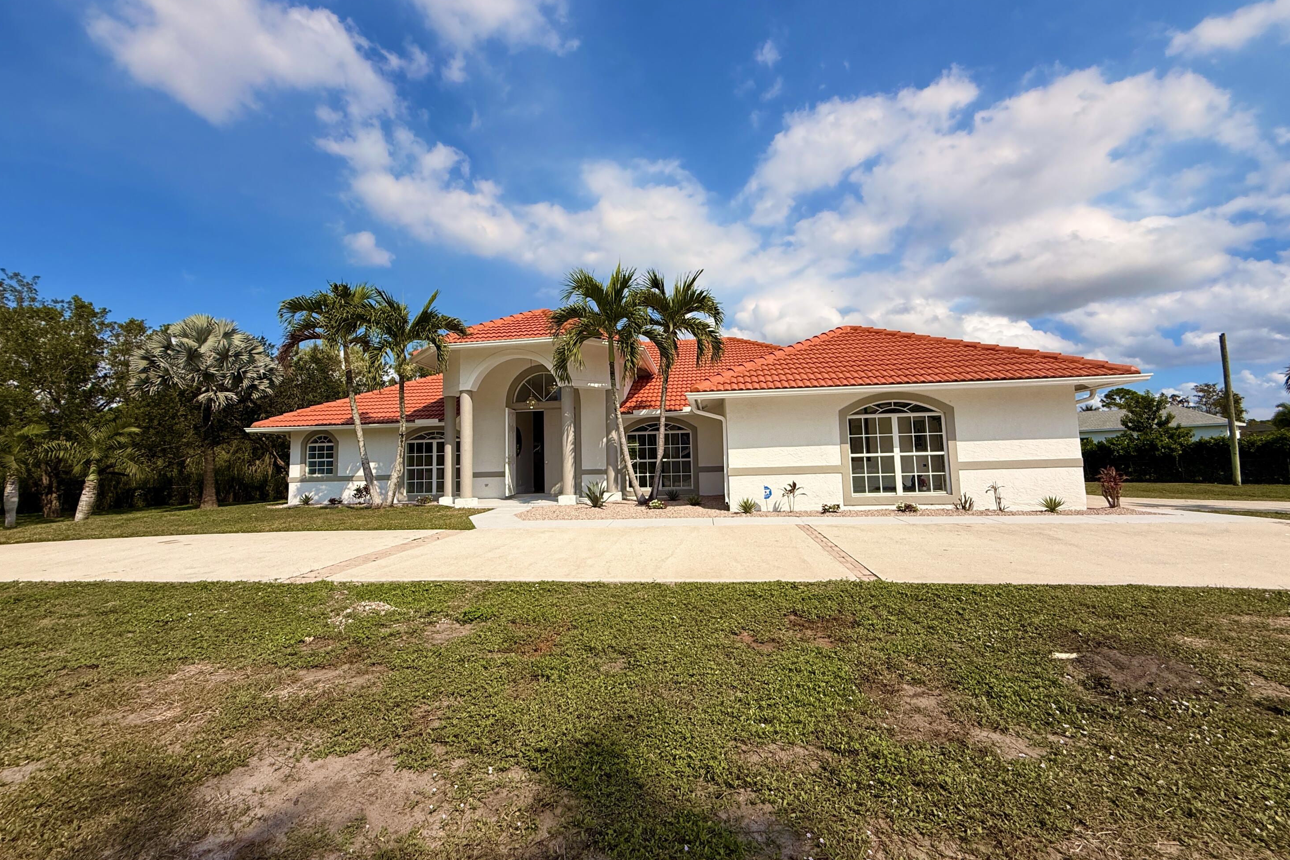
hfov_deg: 100.4
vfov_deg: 77.3
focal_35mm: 15
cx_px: 653
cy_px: 408
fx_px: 537
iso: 50
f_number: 2.2
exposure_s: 1/4425
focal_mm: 2.22
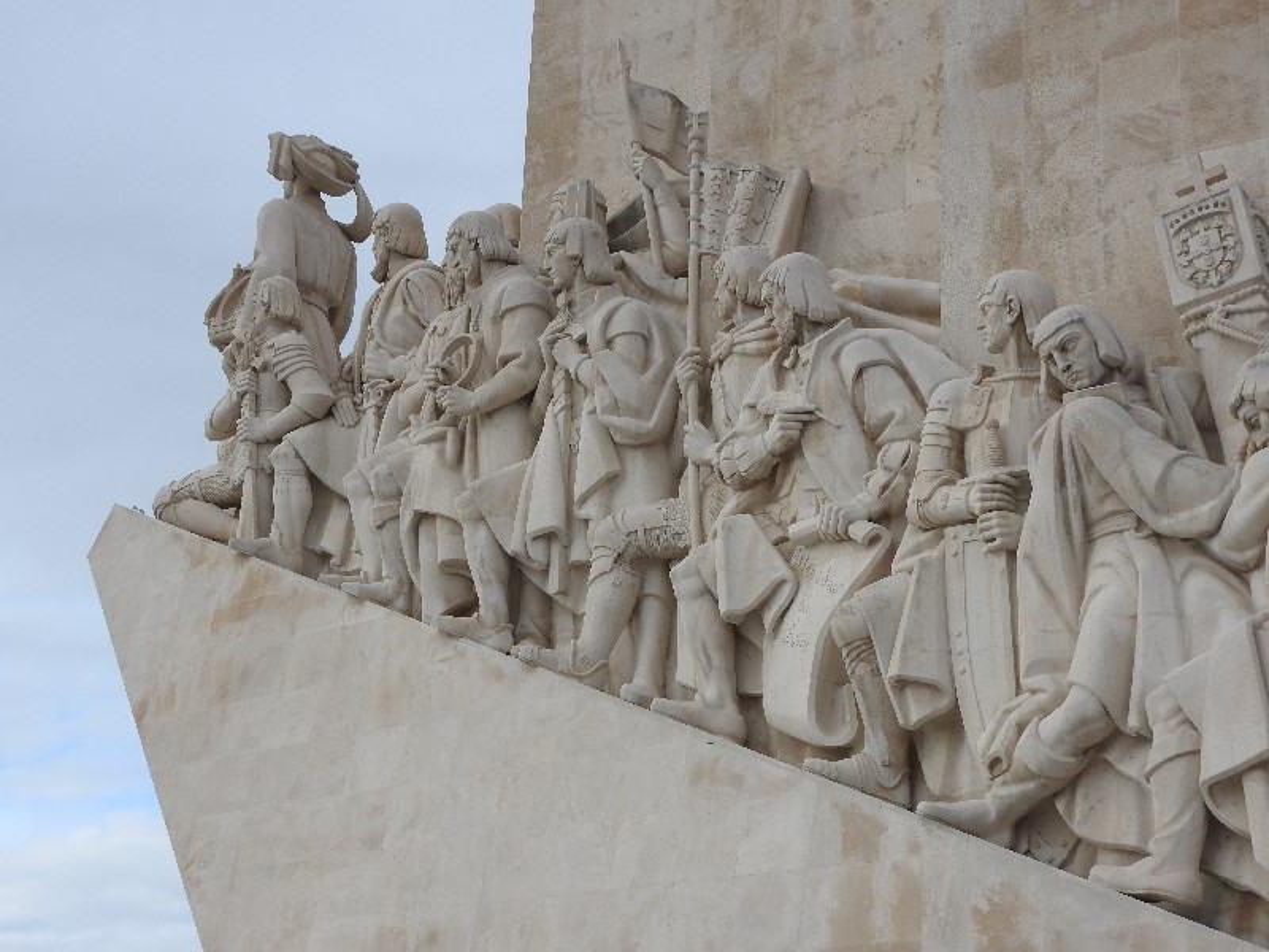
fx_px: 2200
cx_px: 634
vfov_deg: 24.4
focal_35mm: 60
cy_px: 476
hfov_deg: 32.2
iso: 100
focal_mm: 10.7
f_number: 4.2
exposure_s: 1/800
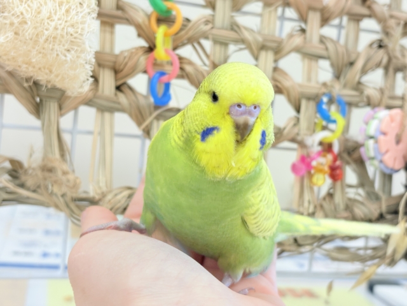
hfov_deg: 36.8
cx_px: 204
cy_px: 153
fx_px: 611
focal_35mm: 52
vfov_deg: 28.0
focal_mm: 5.96
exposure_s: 1/100
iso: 100
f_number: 1.6
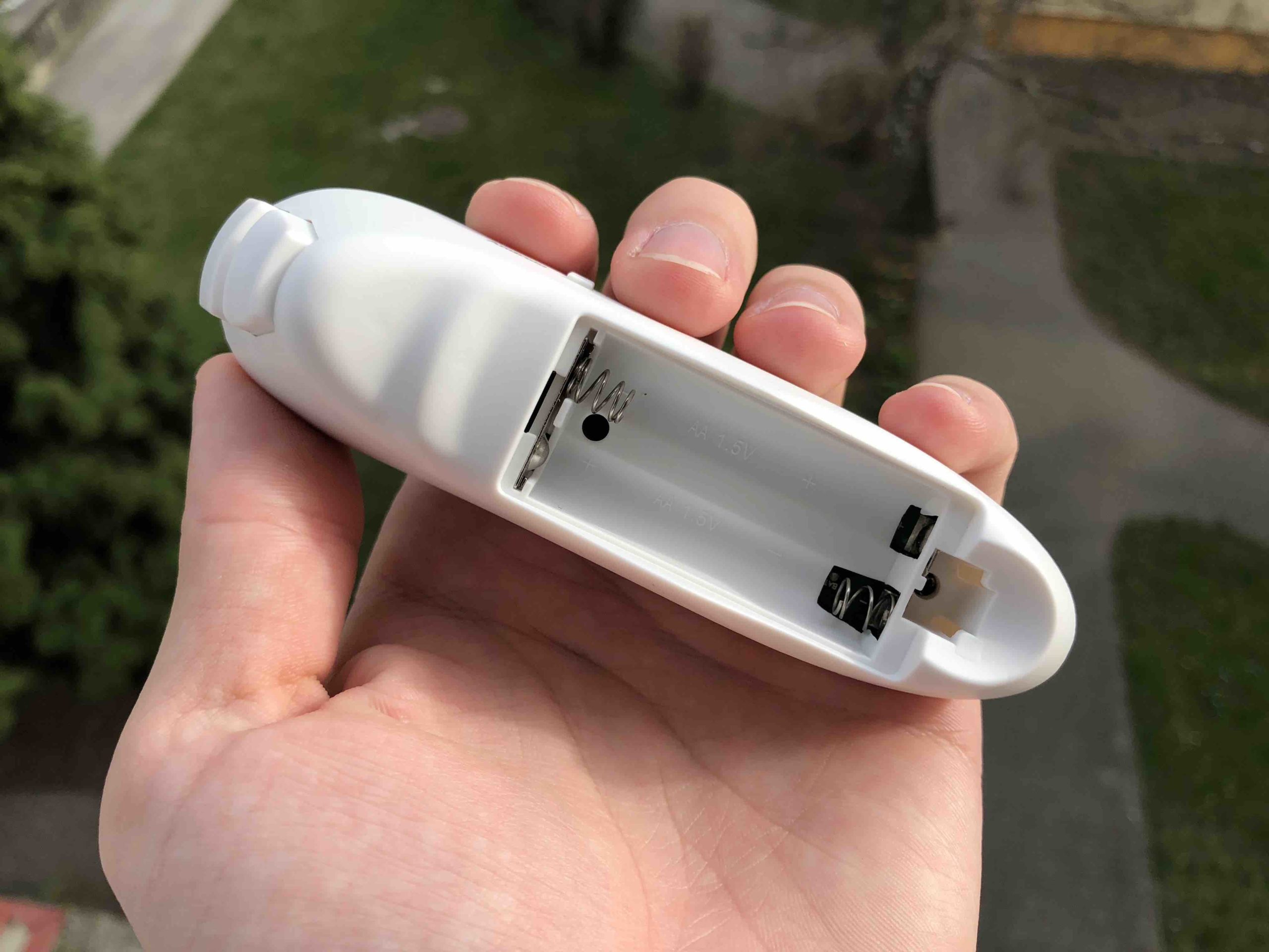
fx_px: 1026
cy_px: 476
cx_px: 634
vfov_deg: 49.7
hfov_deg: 63.4
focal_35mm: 28
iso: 20
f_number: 1.8
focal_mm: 4
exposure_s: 1/510
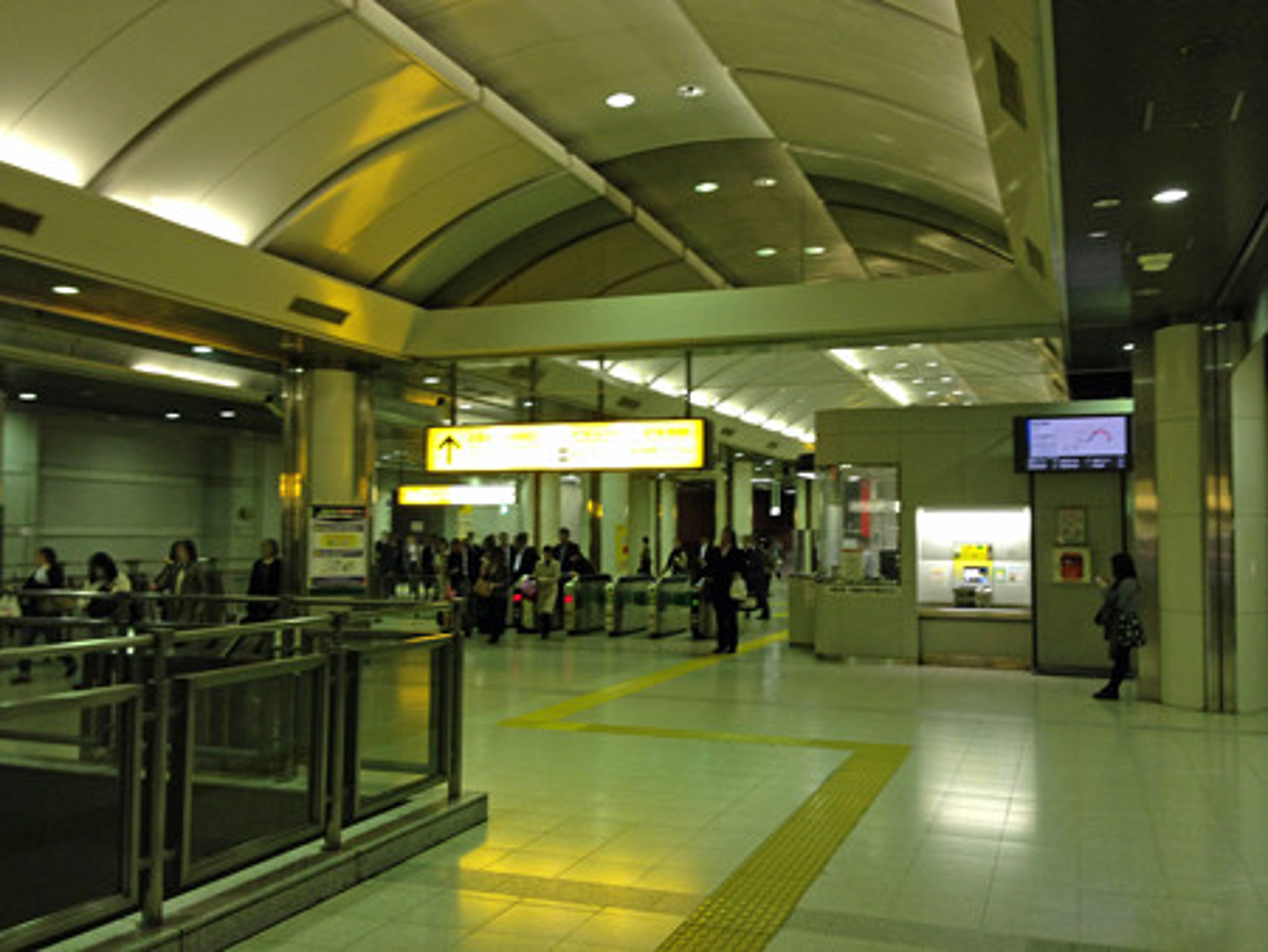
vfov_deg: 43.0
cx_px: 634
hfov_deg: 55.3
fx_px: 1209
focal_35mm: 33
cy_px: 476
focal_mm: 4.12
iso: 100
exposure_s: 1/20
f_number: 2.4
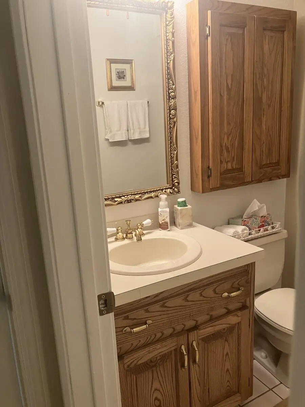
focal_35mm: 28
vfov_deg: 63.4
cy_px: 204
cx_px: 152
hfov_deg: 49.7
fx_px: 329
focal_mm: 3.99
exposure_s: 1/60
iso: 160
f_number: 1.8
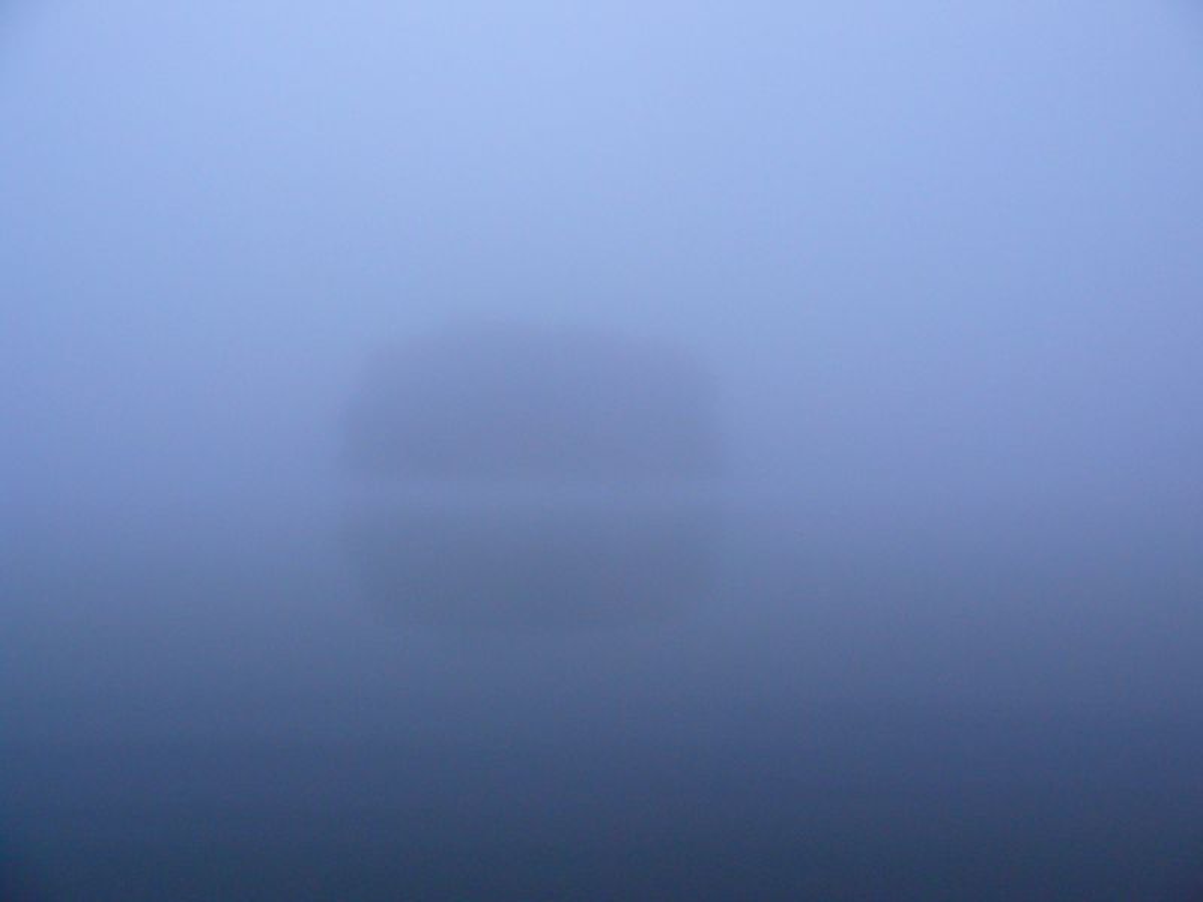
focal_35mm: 36
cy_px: 451
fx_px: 1251
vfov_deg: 39.7
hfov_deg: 51.4
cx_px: 602
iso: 200
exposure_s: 1/8
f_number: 2.8
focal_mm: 6
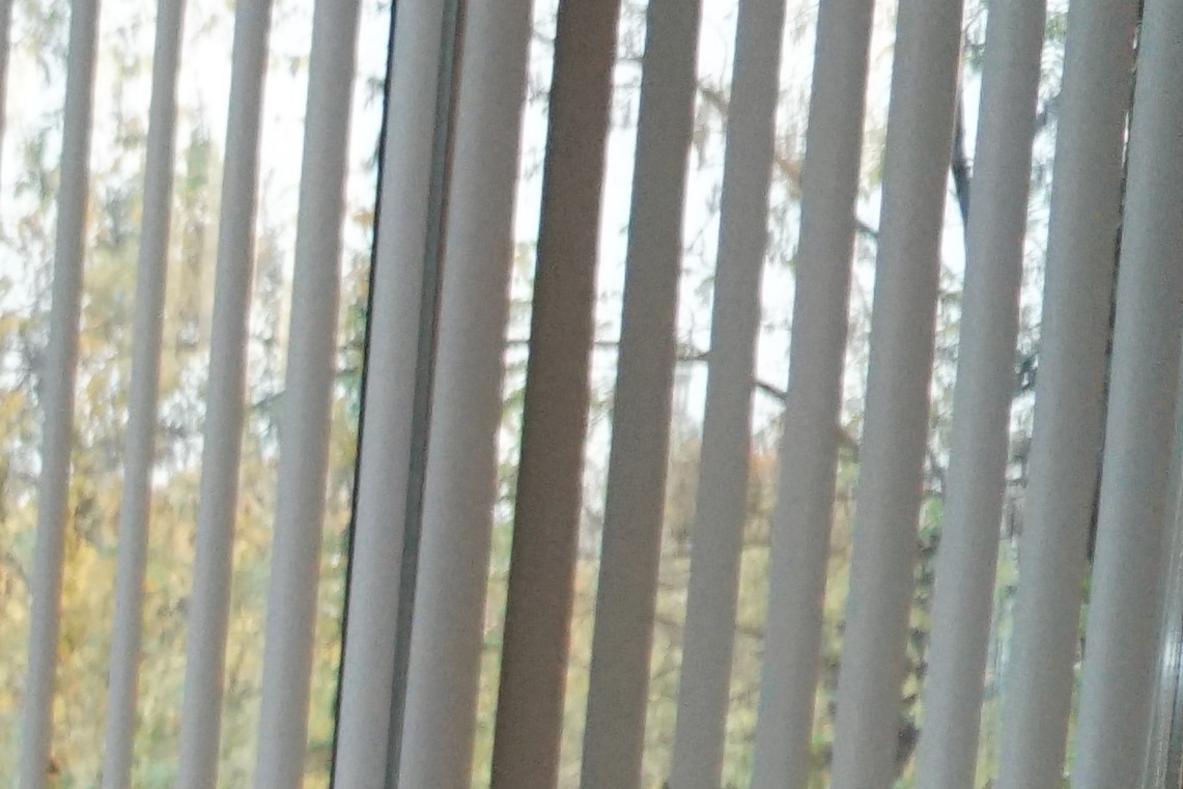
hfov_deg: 11.3
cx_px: -1891
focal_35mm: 142
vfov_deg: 8.9
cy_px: 1781
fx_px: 4667
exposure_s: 1/160
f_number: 4
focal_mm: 18
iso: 2000
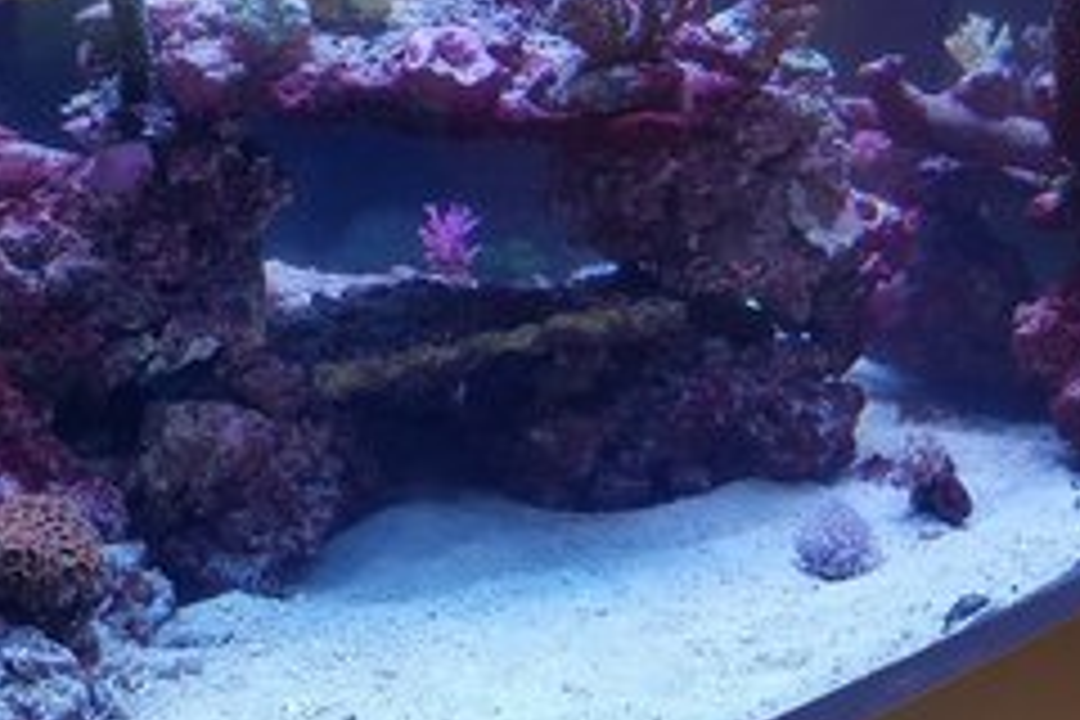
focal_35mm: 45
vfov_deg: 29.6
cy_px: 216
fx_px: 1350
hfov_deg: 42.0
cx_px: 243
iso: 50
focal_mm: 4.2
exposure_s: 1/162
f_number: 1.7
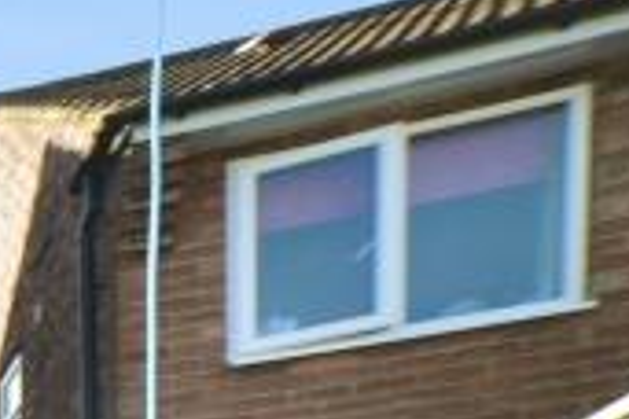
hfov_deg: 11.7
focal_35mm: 84
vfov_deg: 12.7
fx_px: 1468
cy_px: 998
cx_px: -1232
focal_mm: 14
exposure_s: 1/125
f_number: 8
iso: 100
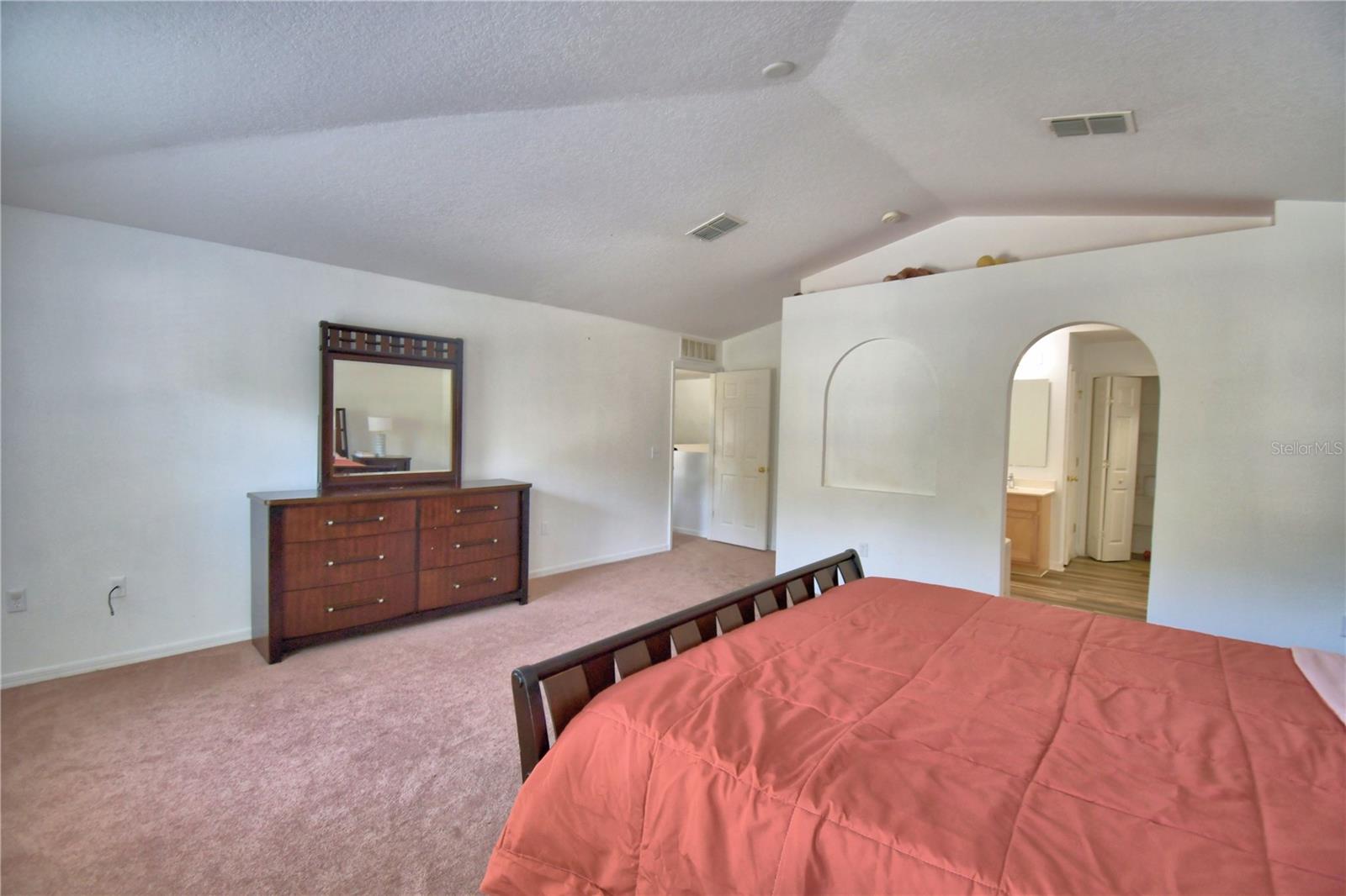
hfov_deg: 100.4
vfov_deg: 77.3
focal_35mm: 15
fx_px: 561
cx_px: 673
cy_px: 448
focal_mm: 10
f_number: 4.5
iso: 400
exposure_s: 1/30
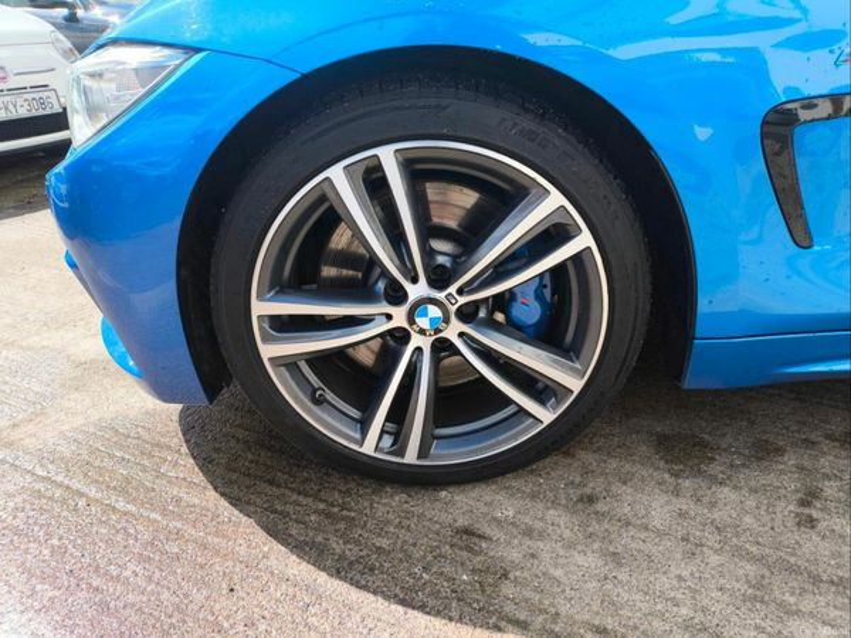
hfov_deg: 69.4
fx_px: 615
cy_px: 319
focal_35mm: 25
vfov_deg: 54.9
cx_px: 426
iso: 50
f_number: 1.7
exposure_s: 1/940
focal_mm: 4.71
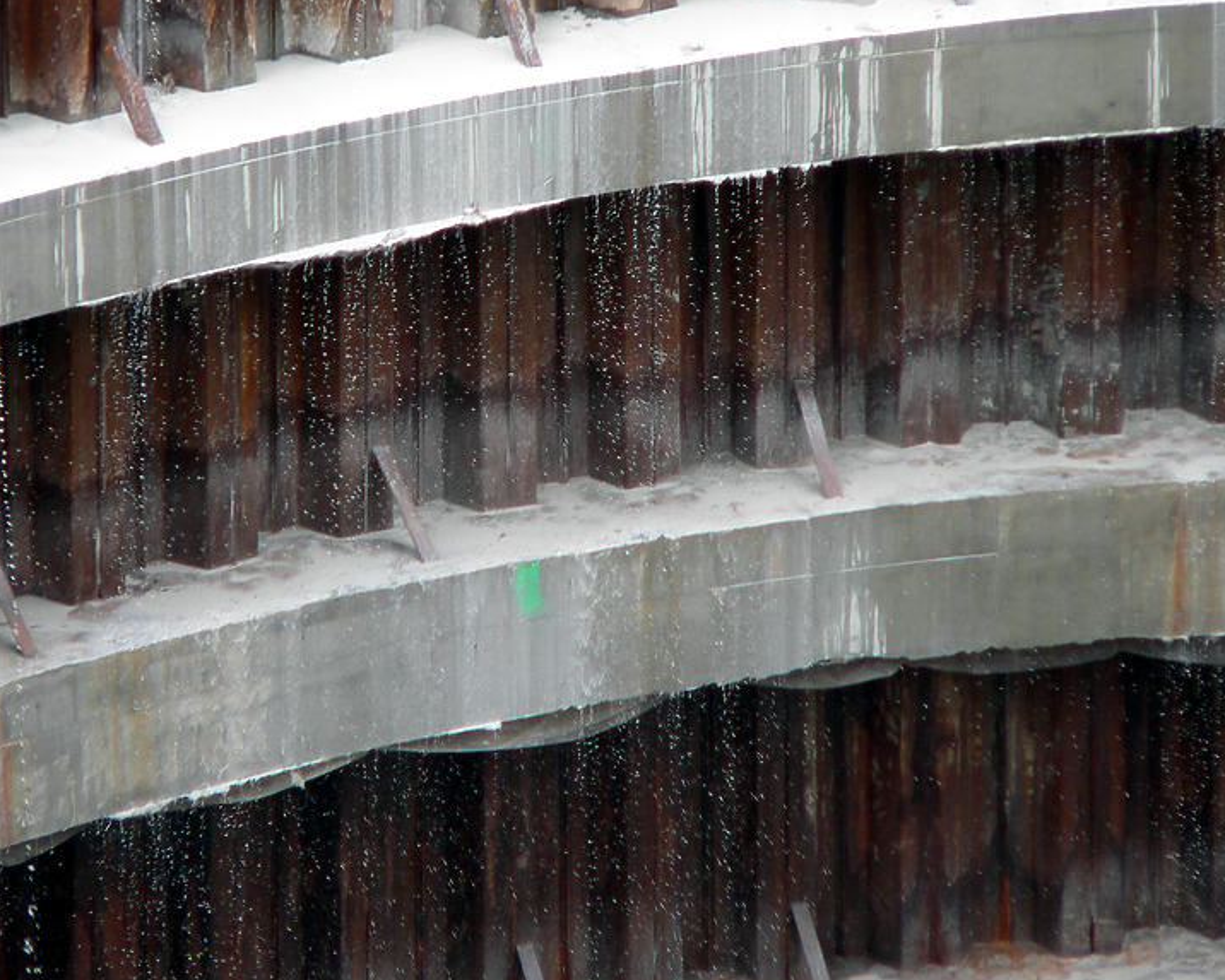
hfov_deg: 3.7
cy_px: 451
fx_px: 19218
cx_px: 547
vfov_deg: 2.9
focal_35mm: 530
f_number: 2.8
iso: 80
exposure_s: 1/160
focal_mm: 72
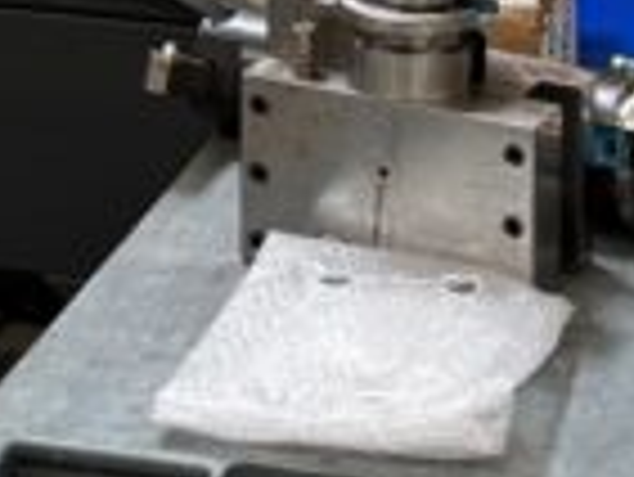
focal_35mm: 131
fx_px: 2401
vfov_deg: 10.5
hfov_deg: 15.0
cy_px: -450
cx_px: 463
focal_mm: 6.76
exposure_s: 1/60
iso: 160
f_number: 1.78
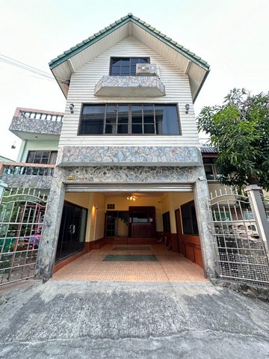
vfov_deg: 102.1
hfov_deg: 85.7
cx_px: 134
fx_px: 145
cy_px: 180
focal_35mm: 14
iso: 500
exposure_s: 1/60
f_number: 2.2
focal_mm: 2.22
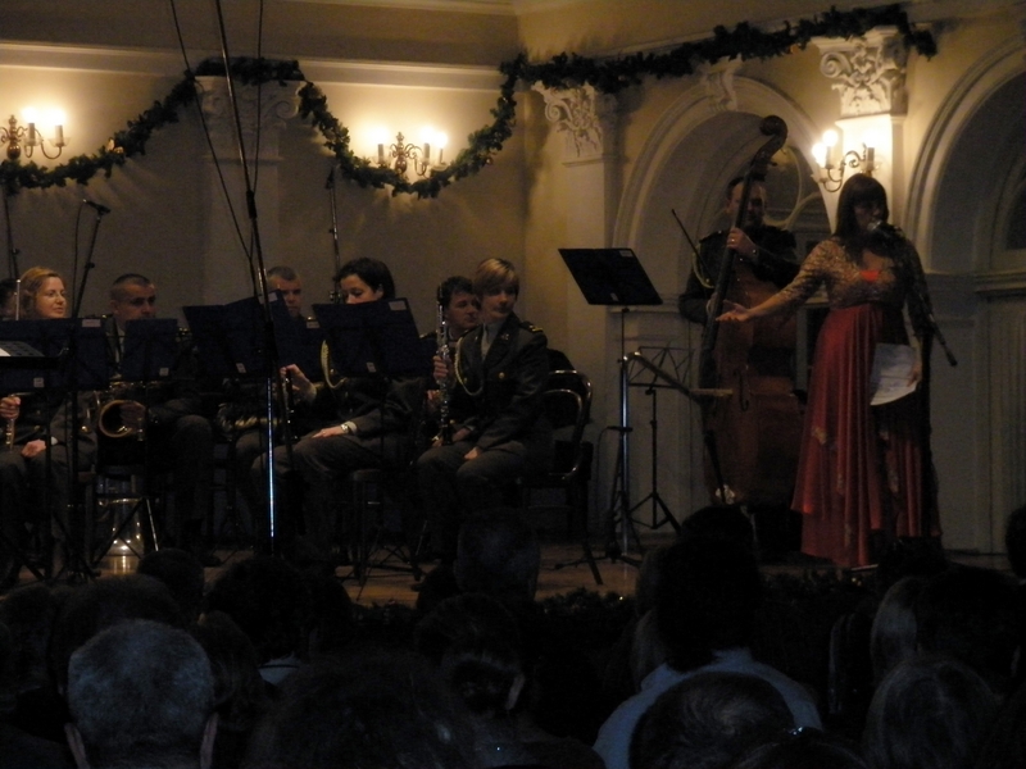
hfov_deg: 16.3
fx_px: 3586
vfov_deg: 12.2
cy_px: 384
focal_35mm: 121
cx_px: 513
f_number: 5.3
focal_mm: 21
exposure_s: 1/125
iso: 800
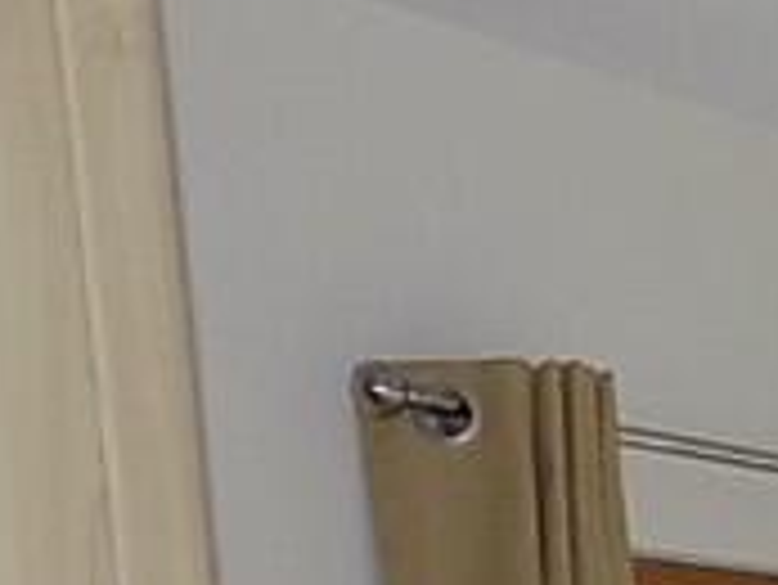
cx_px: 1812
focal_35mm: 136
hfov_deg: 12.0
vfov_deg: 9.4
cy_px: 1508
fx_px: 3059
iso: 80
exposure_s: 1/40
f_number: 3.1
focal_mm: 4
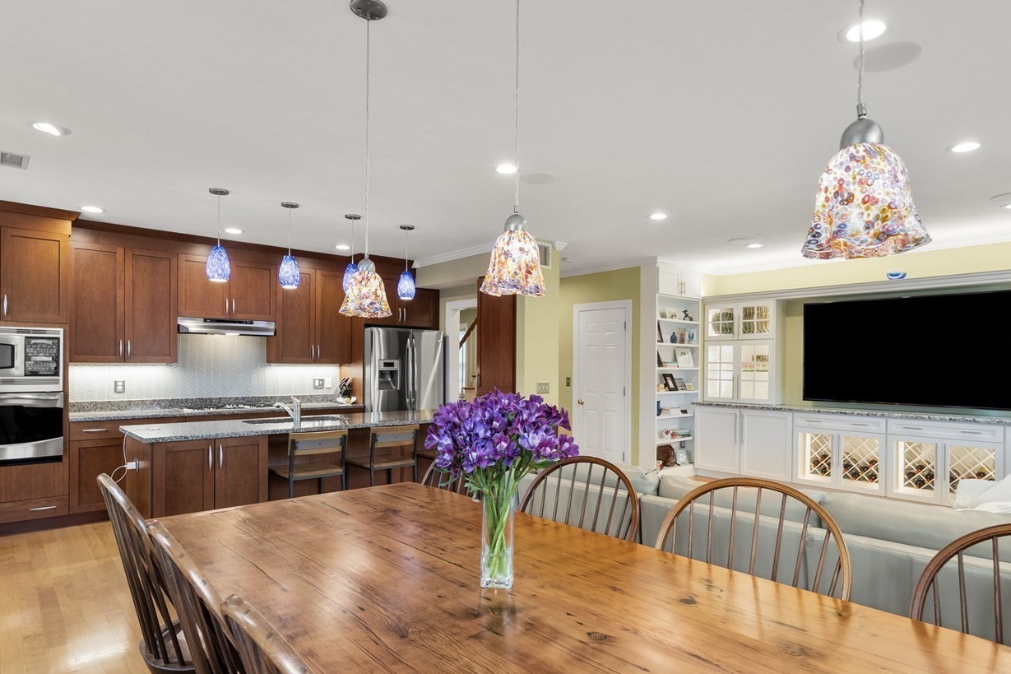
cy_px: 365
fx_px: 562
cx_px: 554
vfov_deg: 61.8
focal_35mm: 20
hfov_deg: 83.7
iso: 320
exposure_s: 1/6
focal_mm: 12
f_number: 7.1
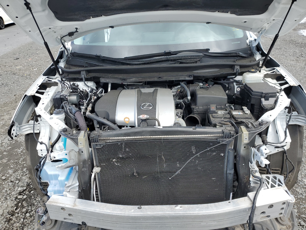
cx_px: 153
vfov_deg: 53.1
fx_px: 230
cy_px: 115
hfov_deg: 67.3
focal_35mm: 26
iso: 50
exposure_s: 1/909
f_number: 1.5
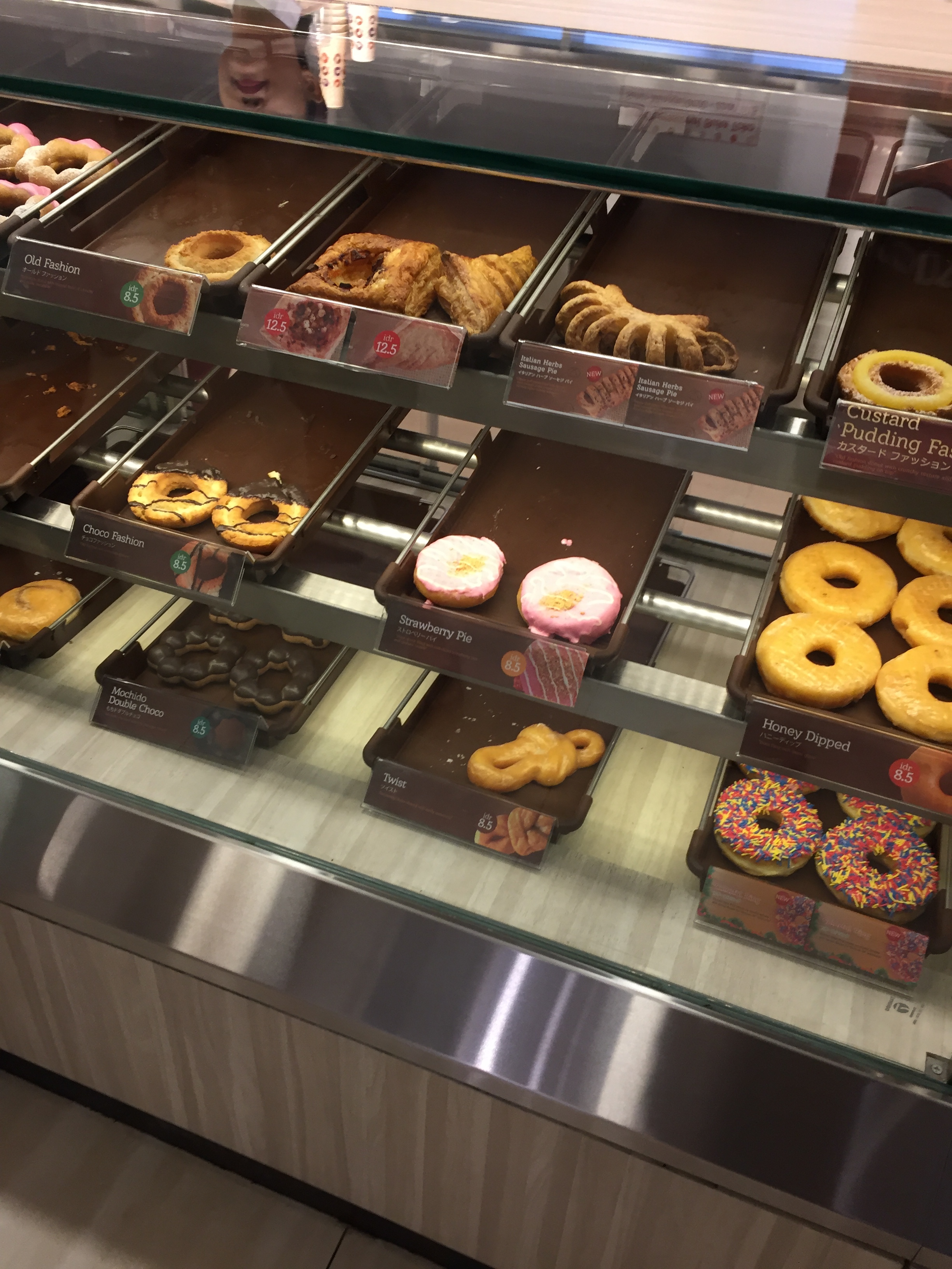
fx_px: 1063
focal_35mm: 29
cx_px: 476
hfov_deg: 48.2
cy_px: 634
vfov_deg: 61.7
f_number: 2.2
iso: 80
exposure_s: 1/33
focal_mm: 4.15
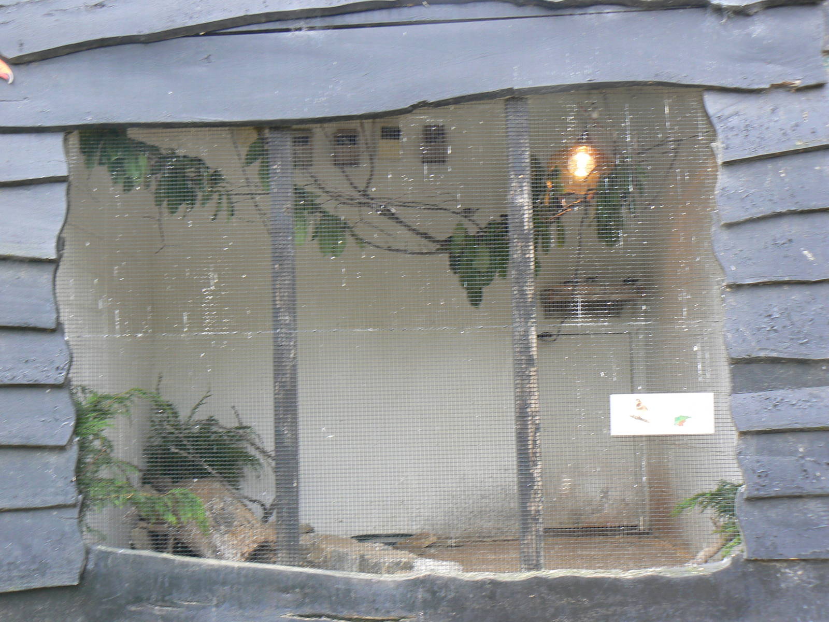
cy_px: 311
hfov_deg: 38.9
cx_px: 414
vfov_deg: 29.7
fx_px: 1173
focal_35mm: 49
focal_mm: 8.1
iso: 80
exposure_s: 1/60
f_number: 4
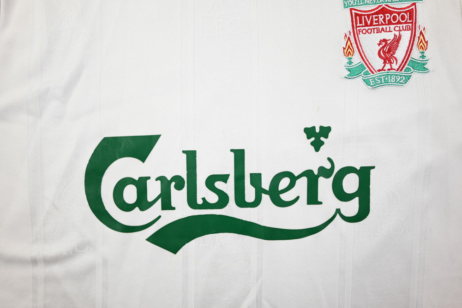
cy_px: 154
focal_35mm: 30
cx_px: 231
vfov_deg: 43.6
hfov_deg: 61.9
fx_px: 385
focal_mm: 30
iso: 200
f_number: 4.5
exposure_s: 1/125
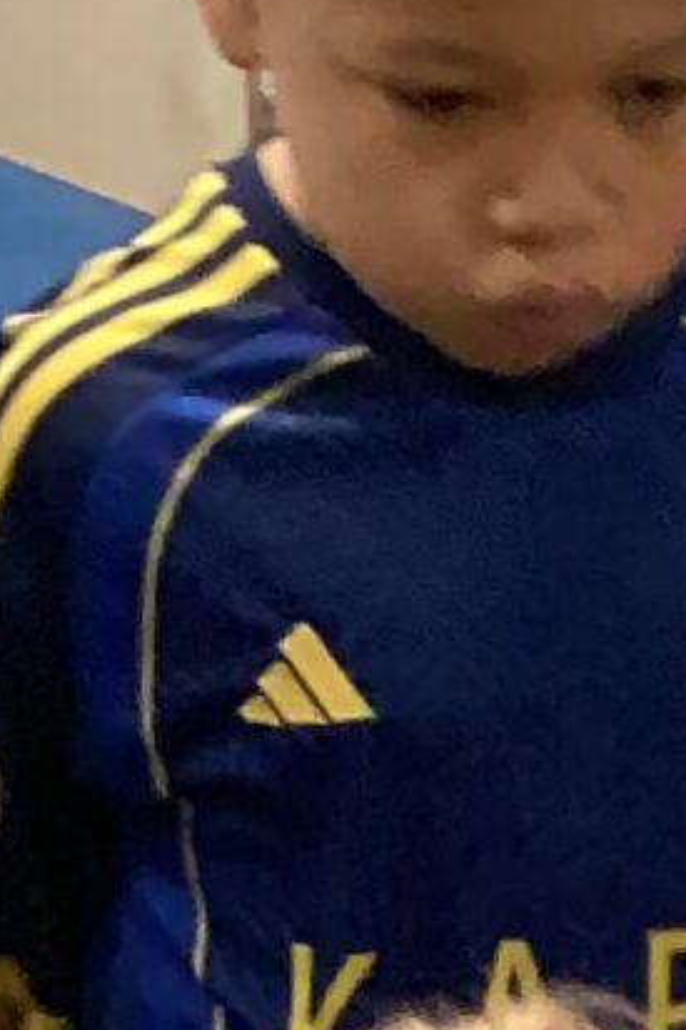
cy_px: 2457
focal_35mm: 200
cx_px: 1090
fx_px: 5721
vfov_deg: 9.2
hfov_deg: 6.7
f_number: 2.4
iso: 250
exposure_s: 1/50
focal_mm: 3.3
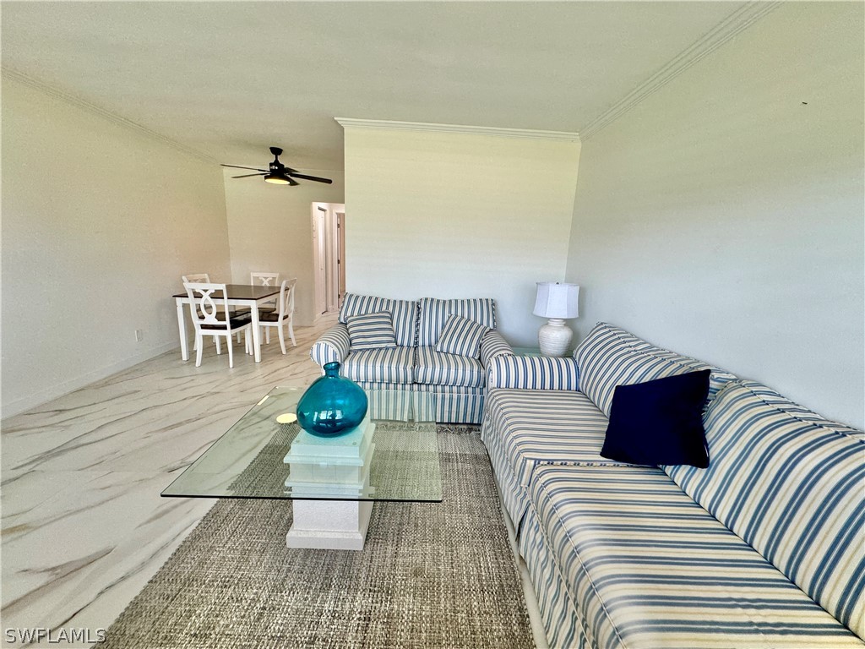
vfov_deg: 85.7
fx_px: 350
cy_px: 324
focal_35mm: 14
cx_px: 432
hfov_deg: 102.1
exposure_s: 1/120
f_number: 2.2
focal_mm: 2.22
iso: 100
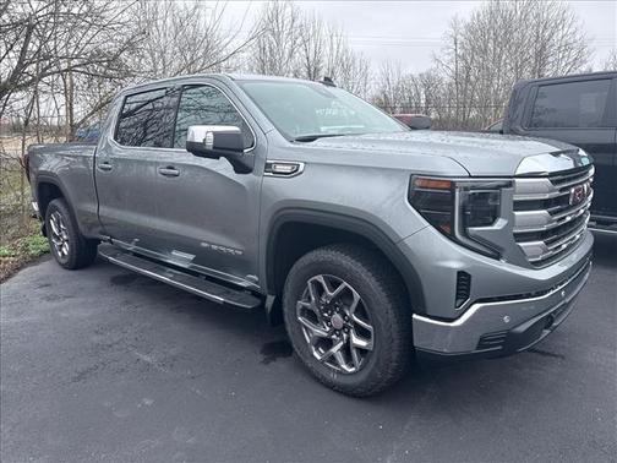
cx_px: 308
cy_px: 232
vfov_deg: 56.8
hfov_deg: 71.6
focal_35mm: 24
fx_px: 428
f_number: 1.78
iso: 80
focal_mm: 6.76
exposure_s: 1/1292
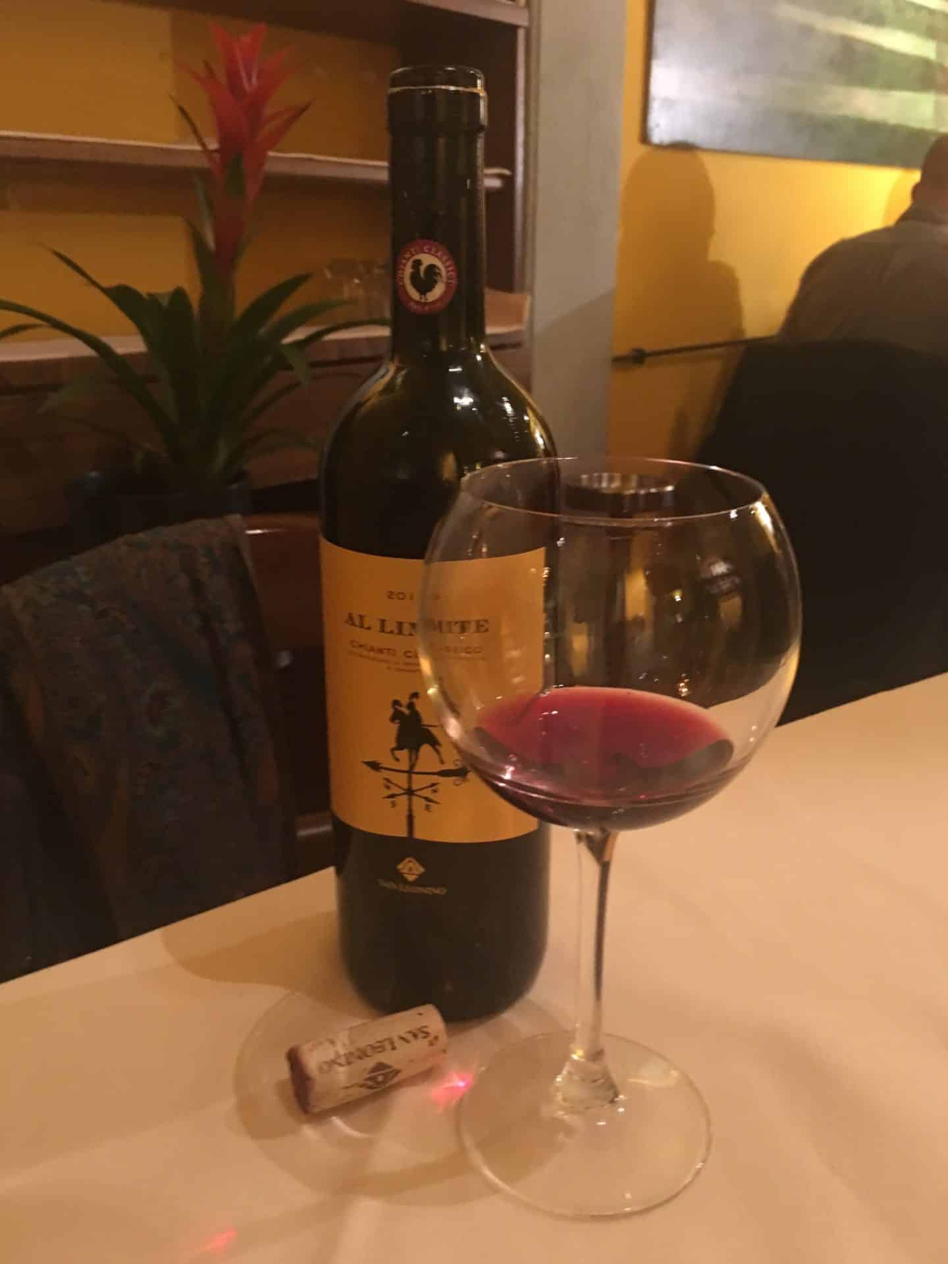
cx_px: 474
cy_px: 632
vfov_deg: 61.7
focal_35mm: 29
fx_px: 1059
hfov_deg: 48.2
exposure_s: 1/17
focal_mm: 4.15
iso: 500
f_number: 2.2
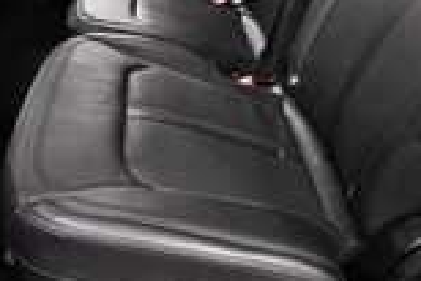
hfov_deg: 49.1
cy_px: 10
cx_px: 164
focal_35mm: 39
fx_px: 457
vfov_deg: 32.0
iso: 3200
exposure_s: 1/100
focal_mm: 10
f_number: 4.5
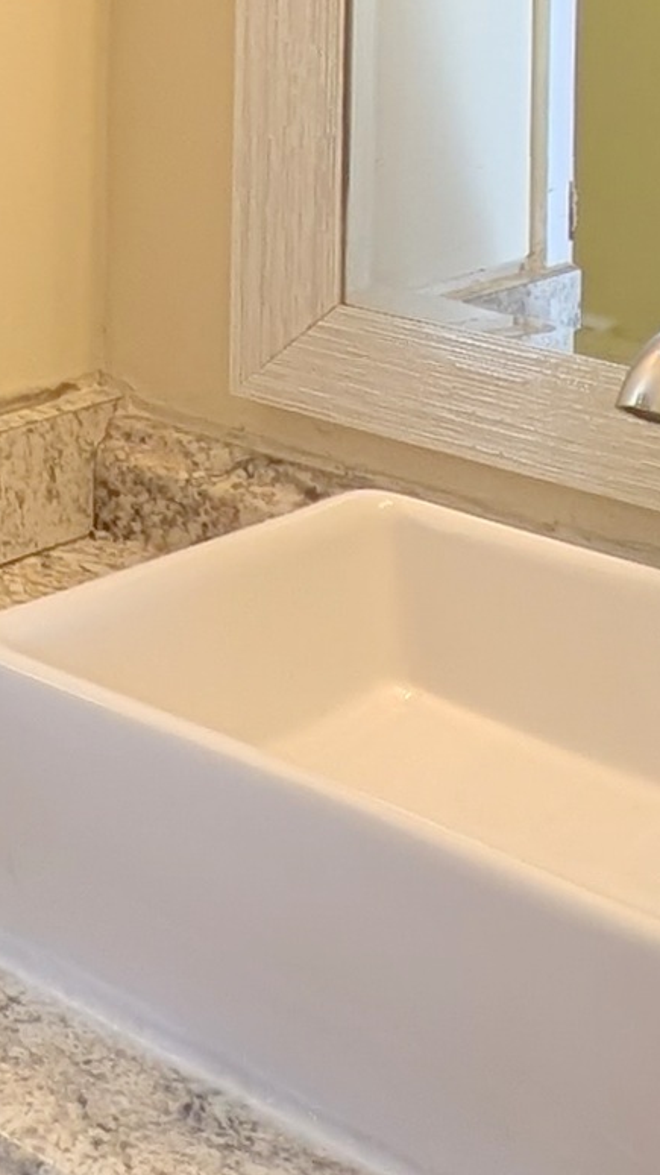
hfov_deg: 14.5
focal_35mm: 69
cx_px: -660
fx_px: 2148
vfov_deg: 27.1
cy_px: -222
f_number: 1.95
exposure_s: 1/147
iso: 41
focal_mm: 2.23
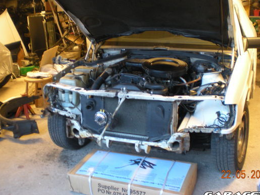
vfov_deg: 30.8
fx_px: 353
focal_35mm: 47
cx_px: 129
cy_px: 79
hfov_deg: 40.4
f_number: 3.1
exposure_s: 1/8.7
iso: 200
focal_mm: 6.3
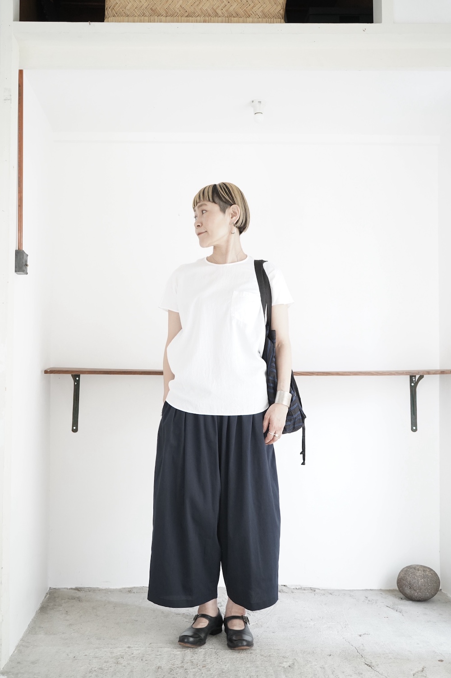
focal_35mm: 34
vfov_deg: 55.8
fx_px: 640
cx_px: 226
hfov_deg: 38.8
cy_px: 339
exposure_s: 1/60
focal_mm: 34
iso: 3200
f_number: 5.6
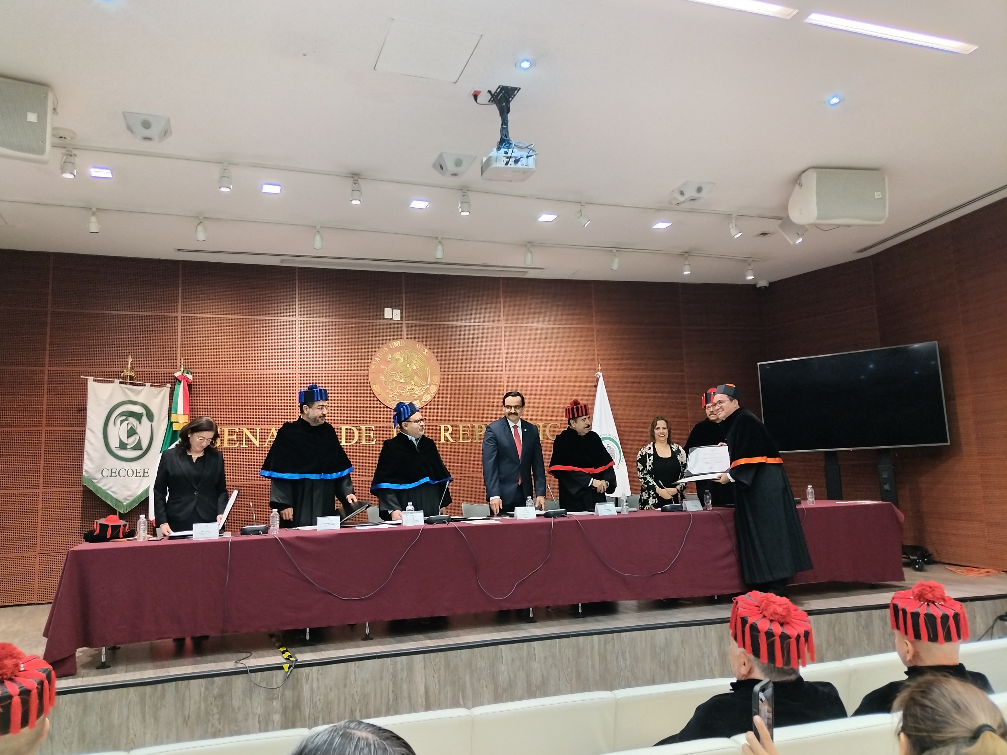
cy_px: 368
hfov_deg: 65.3
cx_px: 490
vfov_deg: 51.3
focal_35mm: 27
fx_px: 785
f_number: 1.8
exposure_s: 1/33.3
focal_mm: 4.7
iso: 1369
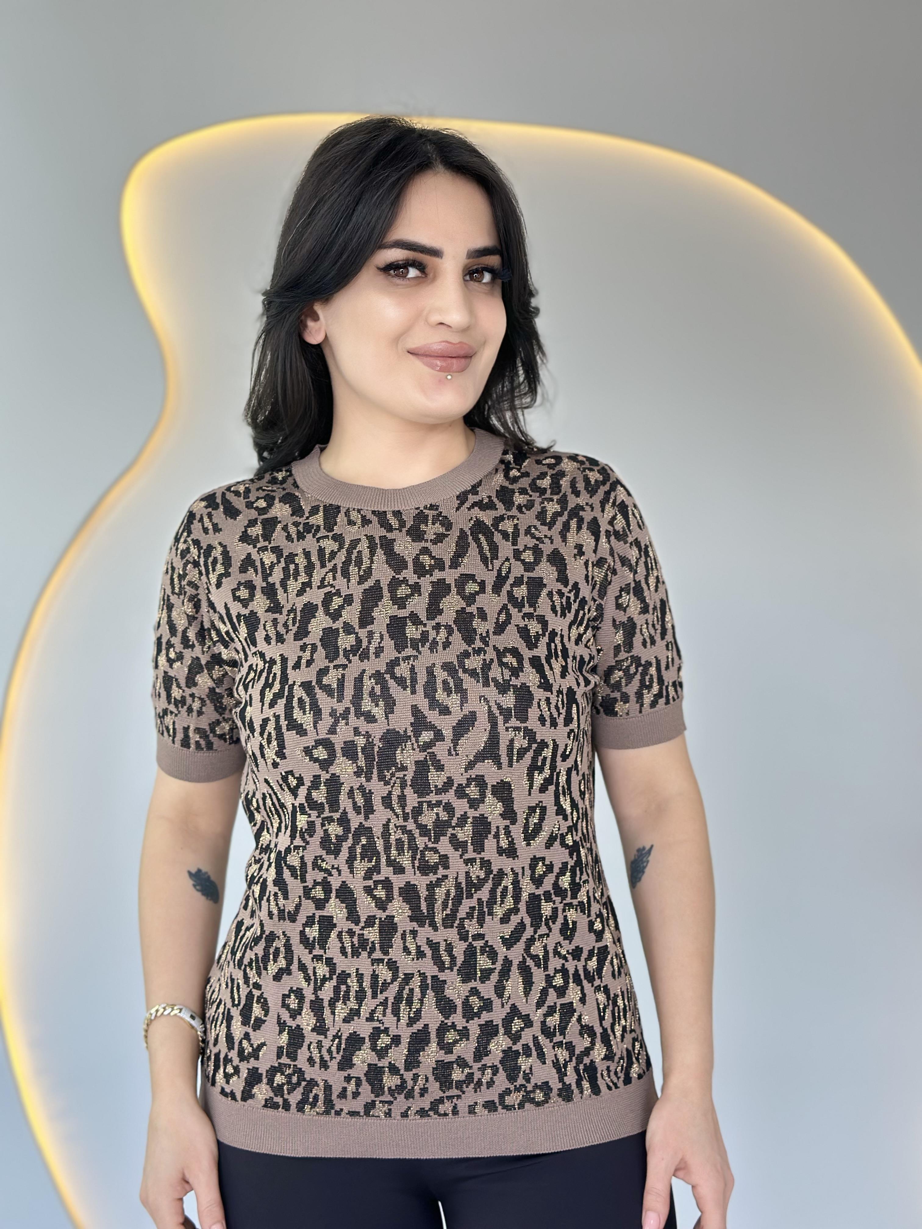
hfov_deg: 30.3
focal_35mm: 48
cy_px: 614
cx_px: 461
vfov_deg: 39.7
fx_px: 1705
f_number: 1.78
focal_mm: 6.86
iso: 100
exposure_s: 1/130
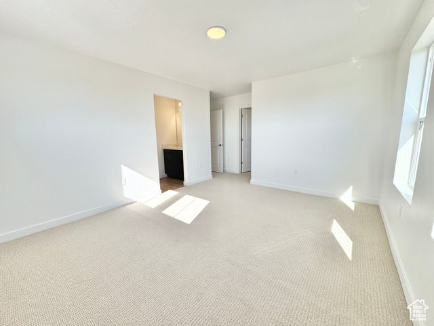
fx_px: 176
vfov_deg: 85.7
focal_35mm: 14
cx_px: 217
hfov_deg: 102.1
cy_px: 163
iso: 40
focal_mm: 2.22
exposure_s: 1/320
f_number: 2.2
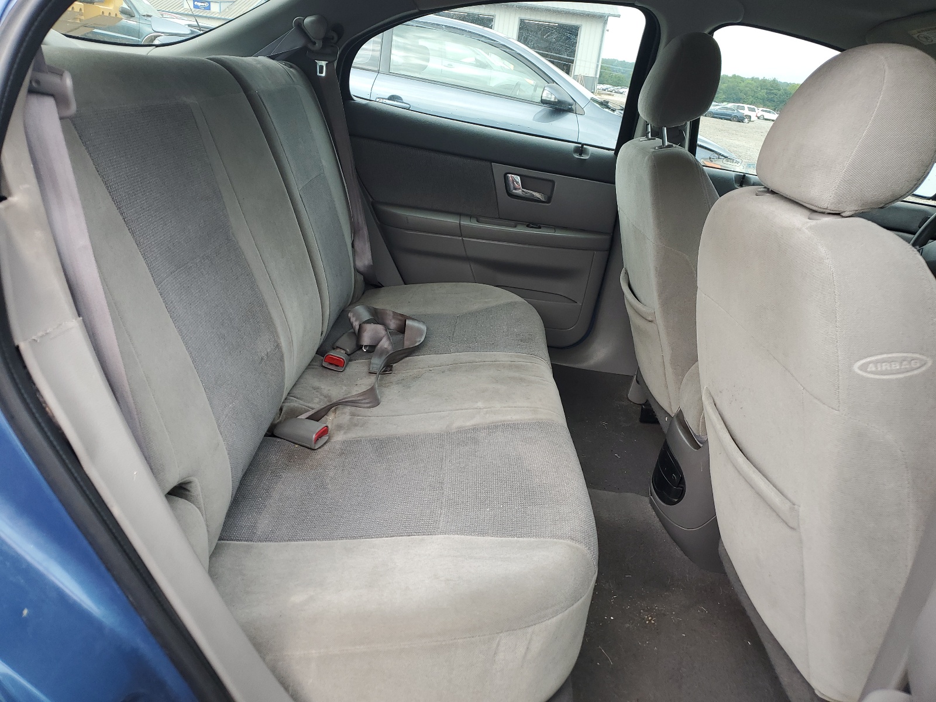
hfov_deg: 67.3
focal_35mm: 26
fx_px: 703
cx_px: 468
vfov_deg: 53.1
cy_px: 351
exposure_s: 1/323
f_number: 1.5
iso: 50
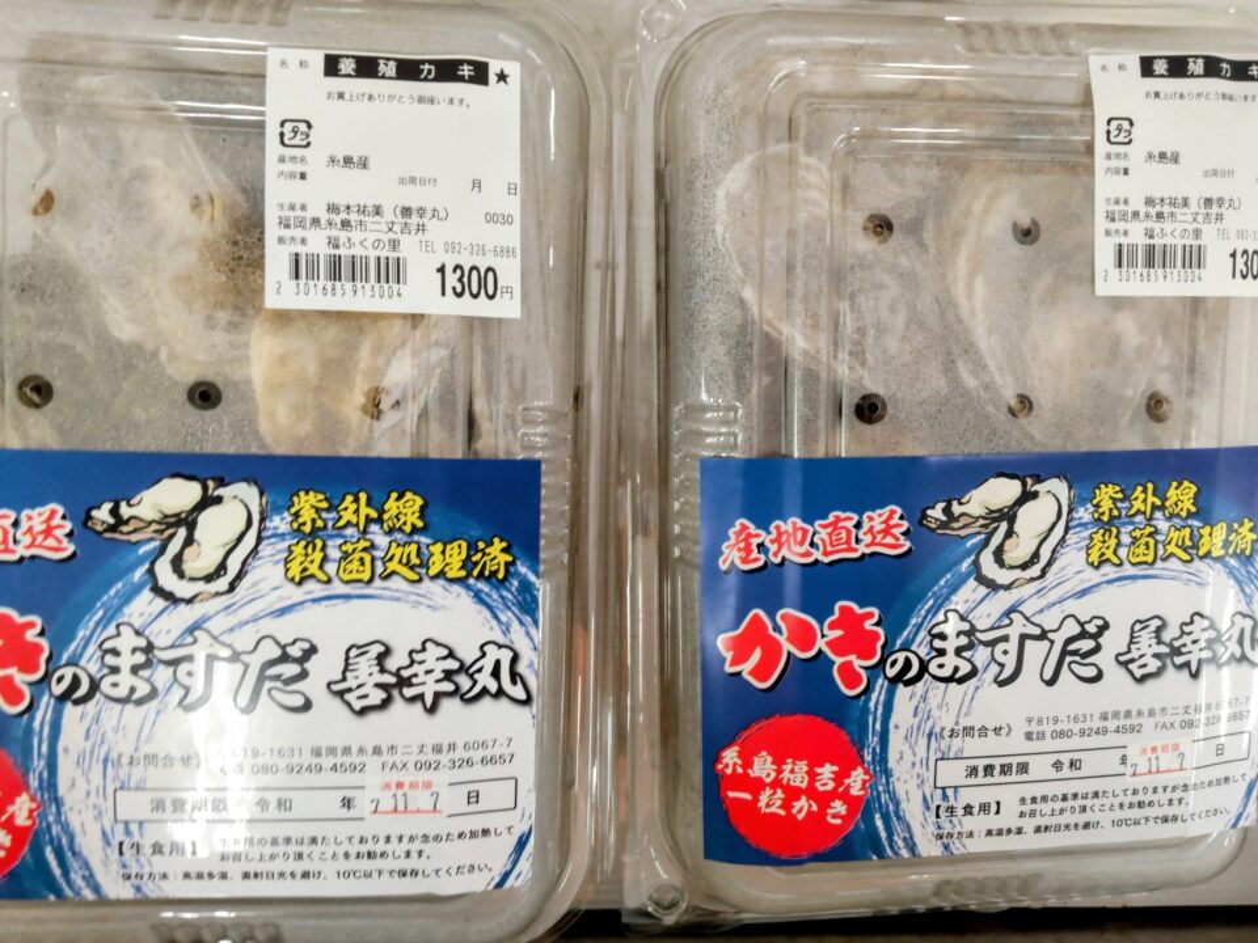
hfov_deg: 71.6
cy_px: 472
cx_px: 629
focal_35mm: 24
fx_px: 872
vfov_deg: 56.8
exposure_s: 1/50
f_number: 2
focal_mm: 3.43
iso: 192
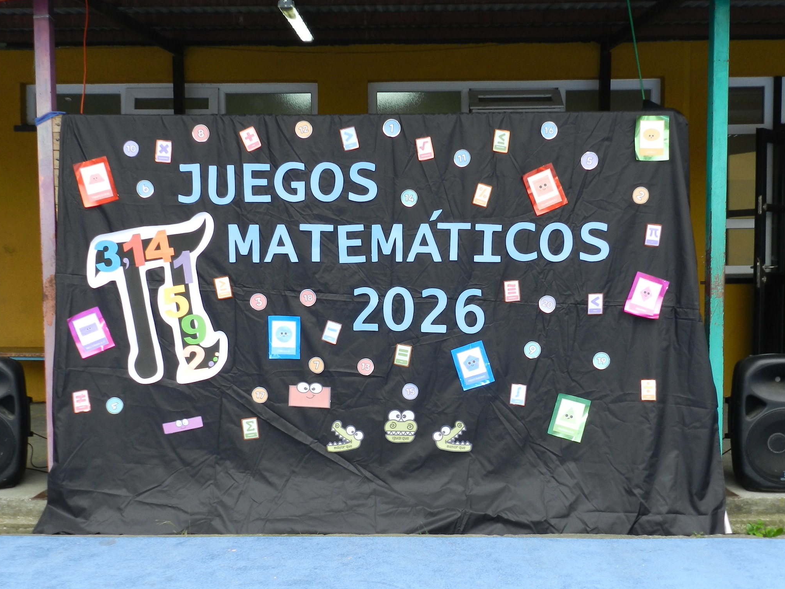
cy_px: 334
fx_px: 862
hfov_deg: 49.0
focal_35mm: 38
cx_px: 386
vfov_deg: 37.7
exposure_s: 1/100
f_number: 4
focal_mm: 5.6
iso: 160
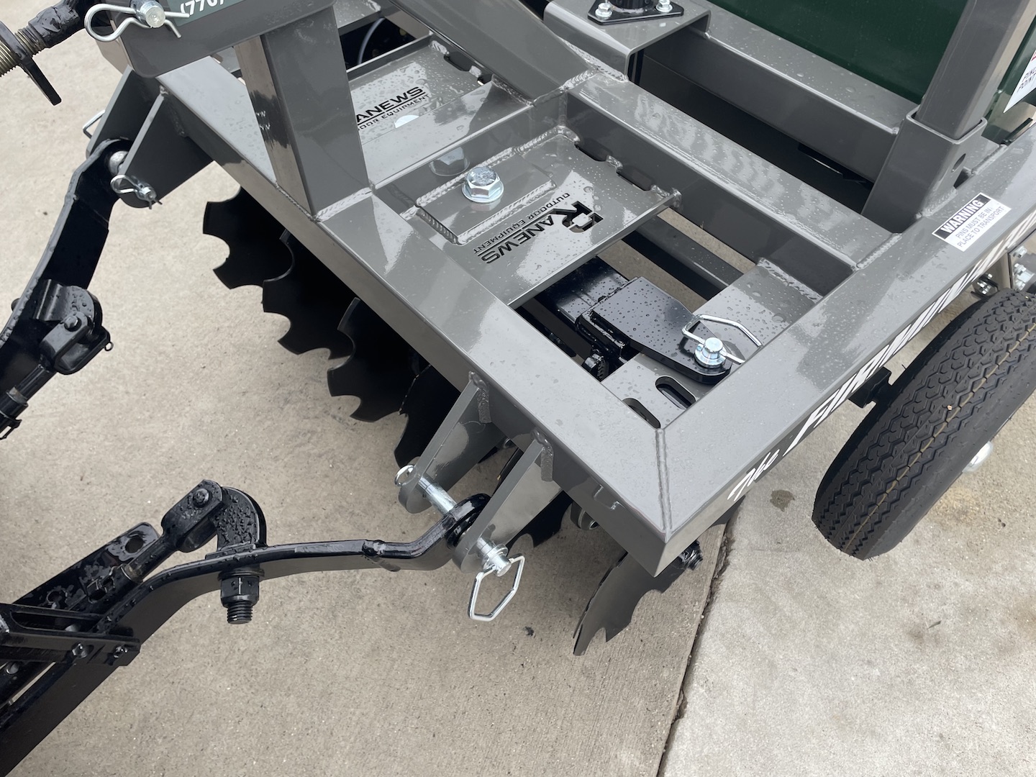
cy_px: 388
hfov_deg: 67.3
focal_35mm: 26
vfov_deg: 53.1
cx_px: 518
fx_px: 778
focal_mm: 4.2
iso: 32
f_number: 1.6
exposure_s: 1/140
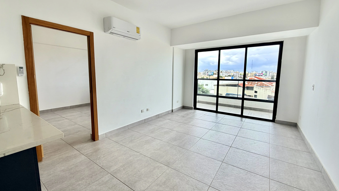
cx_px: 167
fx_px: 144
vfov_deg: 67.0
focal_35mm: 16
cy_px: 90
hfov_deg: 99.4
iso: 40
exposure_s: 1/192
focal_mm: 2.22
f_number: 2.2
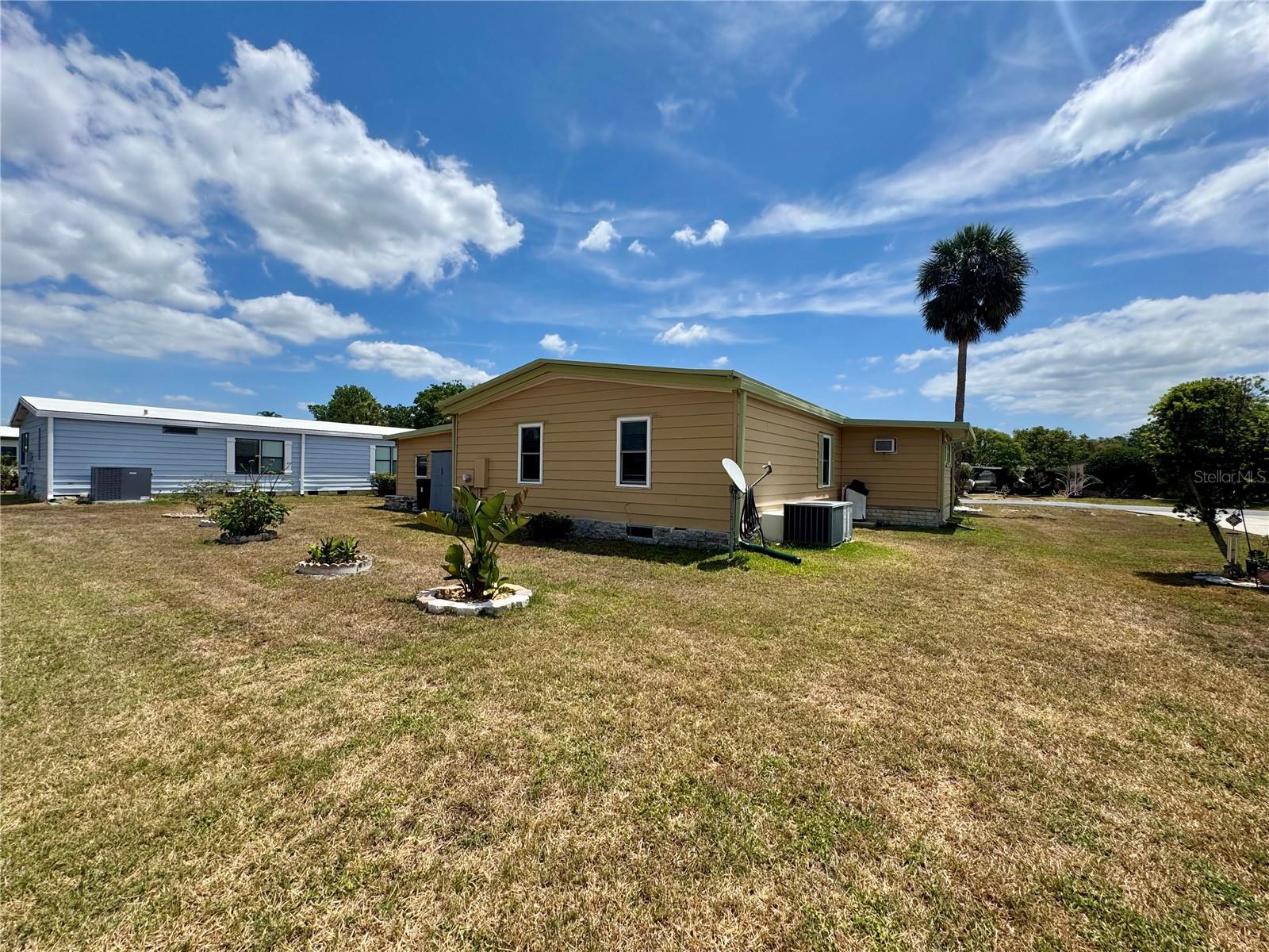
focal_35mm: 14
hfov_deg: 102.1
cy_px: 476
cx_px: 634
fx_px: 513
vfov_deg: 85.7
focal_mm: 2.22
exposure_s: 1/2208
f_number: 2.2
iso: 50
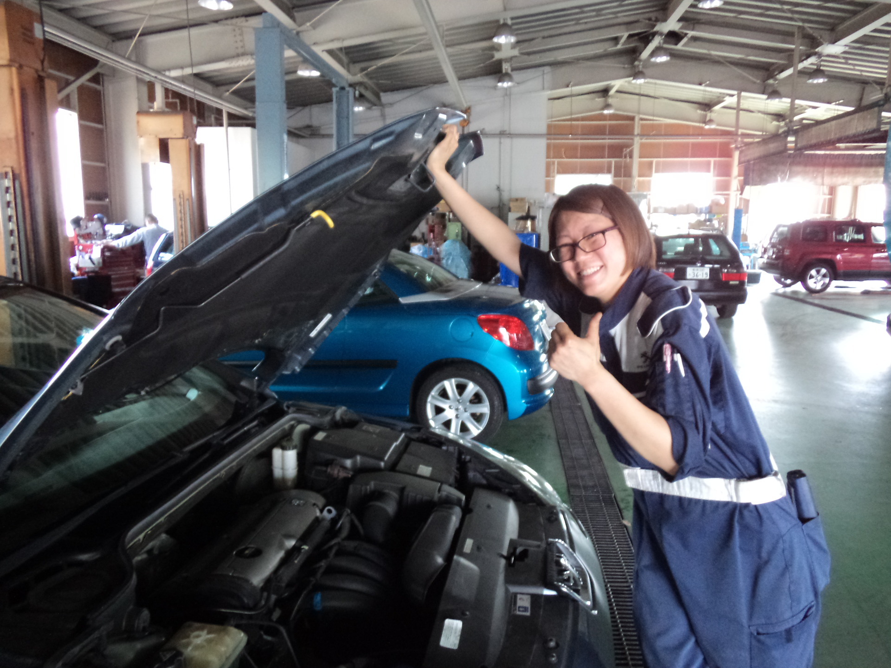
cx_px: 446
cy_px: 334
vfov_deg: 53.1
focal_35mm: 26
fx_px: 669
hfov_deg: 67.3
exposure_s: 1/30
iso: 640
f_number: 3.3
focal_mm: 4.6
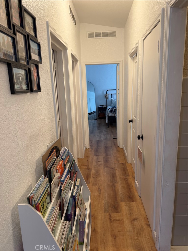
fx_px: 174
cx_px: 94
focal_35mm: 24
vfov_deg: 71.6
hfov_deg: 56.8
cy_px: 126
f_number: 1.78
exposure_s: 1/60
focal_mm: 6.76
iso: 125
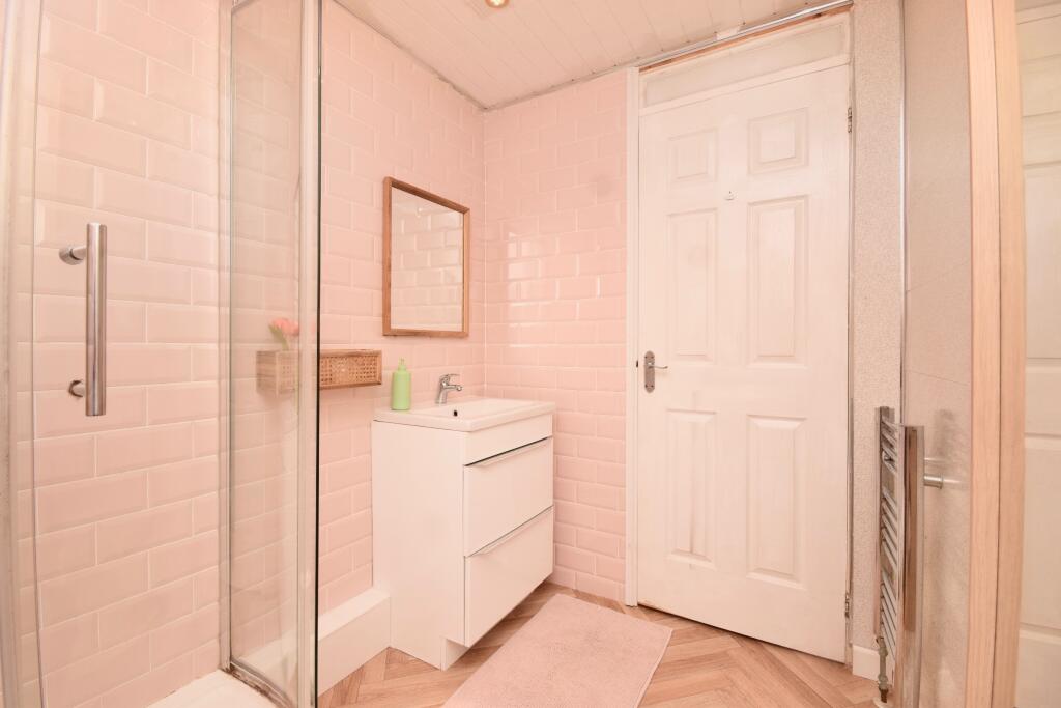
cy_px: 354
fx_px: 442
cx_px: 530
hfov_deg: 100.4
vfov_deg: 77.3
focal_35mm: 15
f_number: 14
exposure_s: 1/160
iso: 800
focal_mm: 10
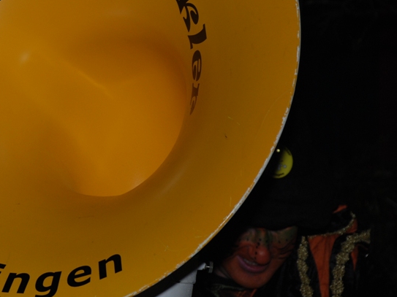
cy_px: 86
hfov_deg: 9.0
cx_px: 25
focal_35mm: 218
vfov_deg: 6.8
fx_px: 2500
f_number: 5.6
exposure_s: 1/60
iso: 200
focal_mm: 80
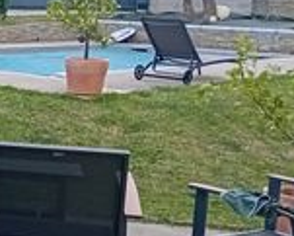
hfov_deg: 16.4
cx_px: -210
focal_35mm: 101
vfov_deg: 15.2
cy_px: 86
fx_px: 879
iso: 160
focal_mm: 3.98
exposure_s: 1/125
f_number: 1.8
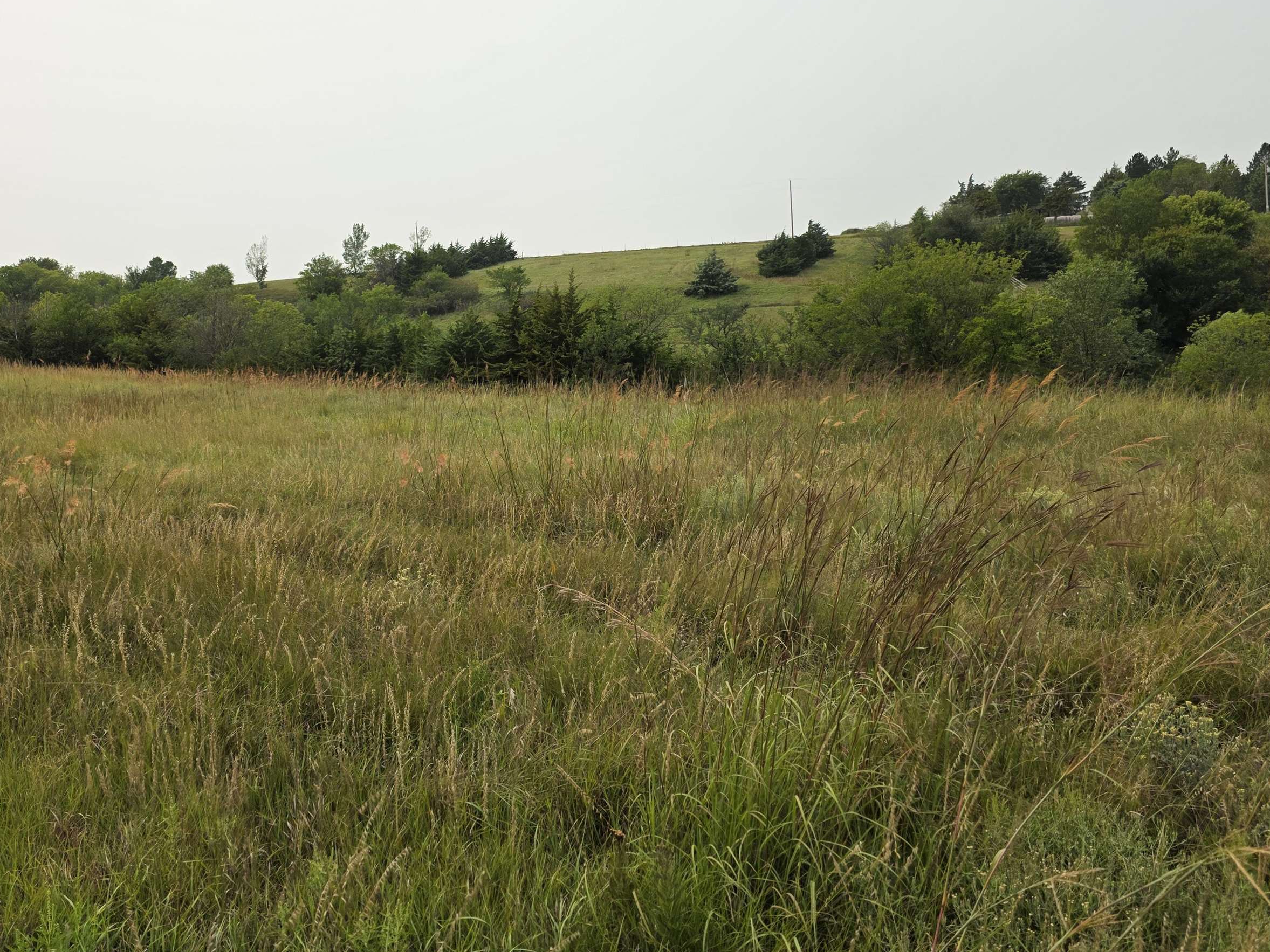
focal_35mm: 30
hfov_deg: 59.8
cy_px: 345
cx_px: 552
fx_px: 1101
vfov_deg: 46.3
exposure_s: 1/5608
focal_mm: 6.3
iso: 80
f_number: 1.7
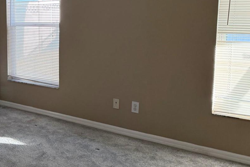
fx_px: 347
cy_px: 56
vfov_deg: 26.9
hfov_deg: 36.9
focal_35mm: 50
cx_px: 22
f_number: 1.78
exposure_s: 1/60
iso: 160
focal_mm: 6.76
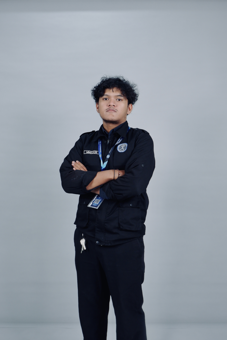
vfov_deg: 46.4
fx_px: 397
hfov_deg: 31.9
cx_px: 114
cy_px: 170
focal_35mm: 42
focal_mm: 28.8
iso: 1600
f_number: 4.5
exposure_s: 1/100
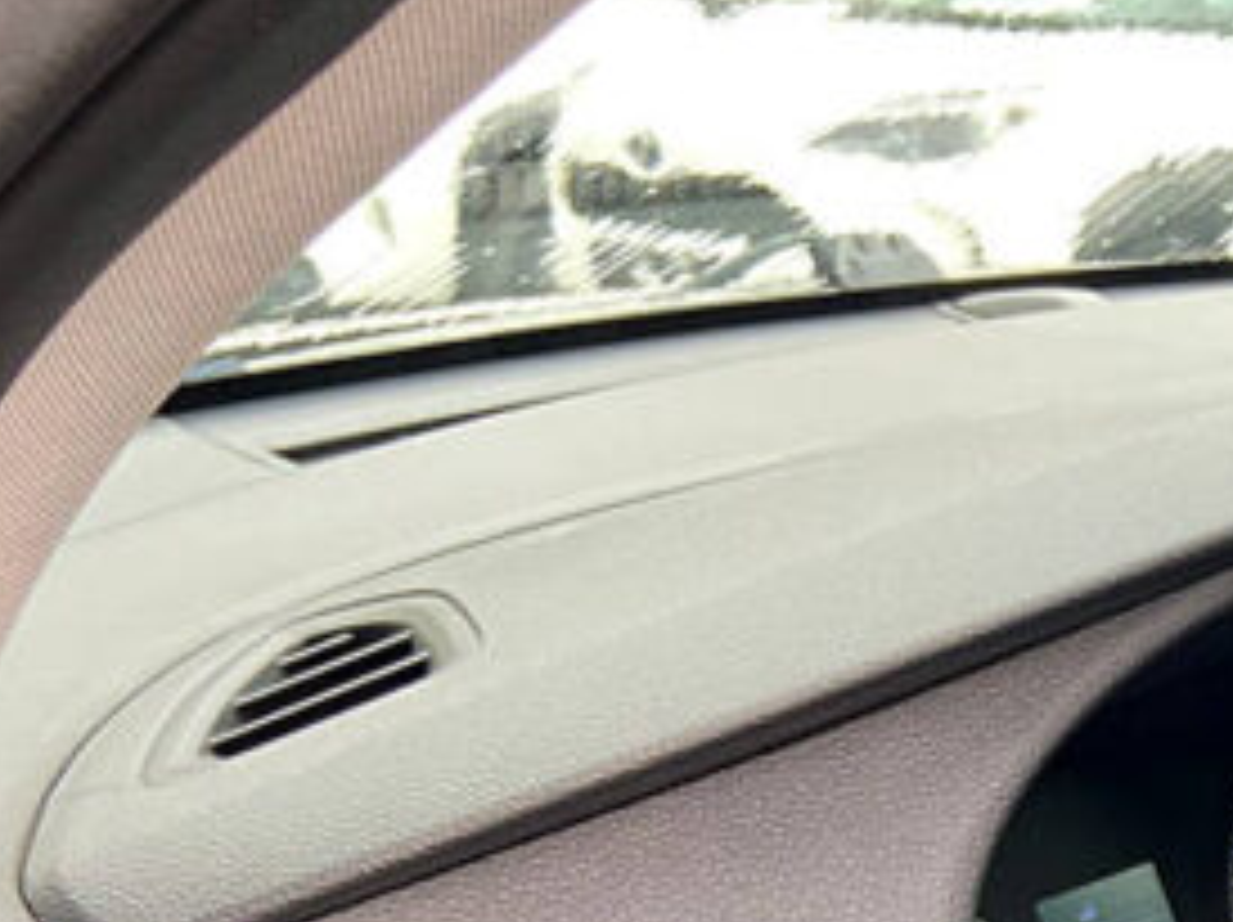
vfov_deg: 17.7
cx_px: 1764
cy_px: 1295
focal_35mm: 76
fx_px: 2705
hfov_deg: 22.0
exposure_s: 1/122
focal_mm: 4.25
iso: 50
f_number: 1.8
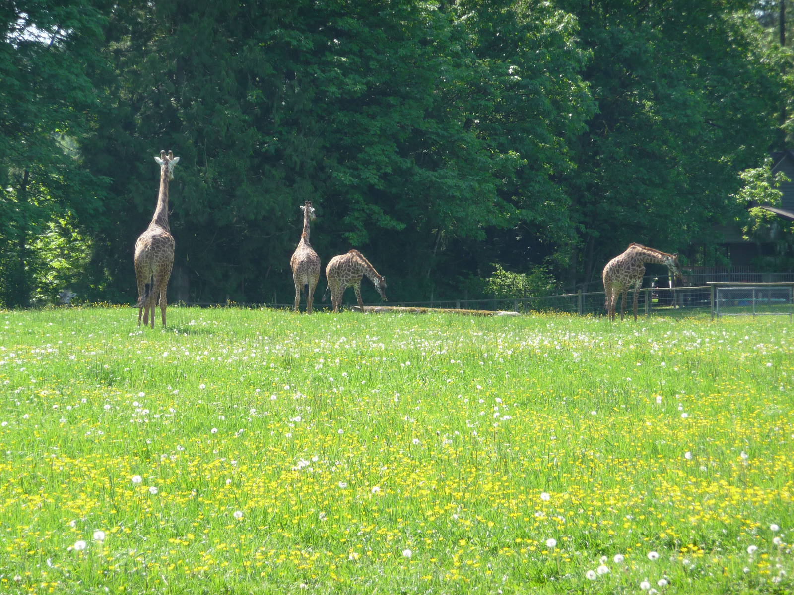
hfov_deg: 9.3
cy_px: 298
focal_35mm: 212
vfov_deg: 7.0
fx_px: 4863
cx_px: 397
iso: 100
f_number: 4.8
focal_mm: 36.4
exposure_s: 1/160
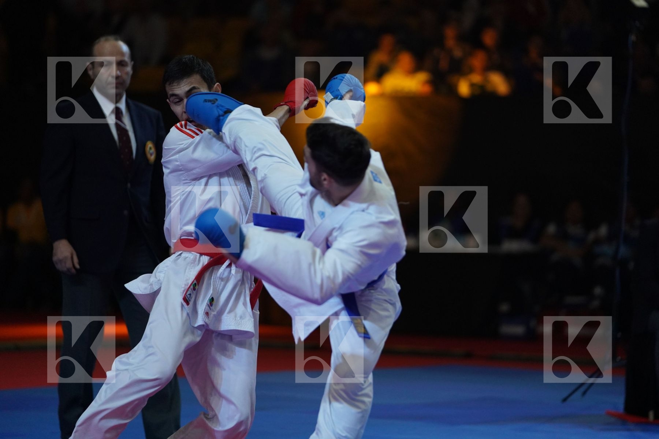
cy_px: 220
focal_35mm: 174
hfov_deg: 11.8
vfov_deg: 7.9
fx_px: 3185
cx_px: 330
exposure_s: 1/1000
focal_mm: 174
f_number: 2.8
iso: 3200
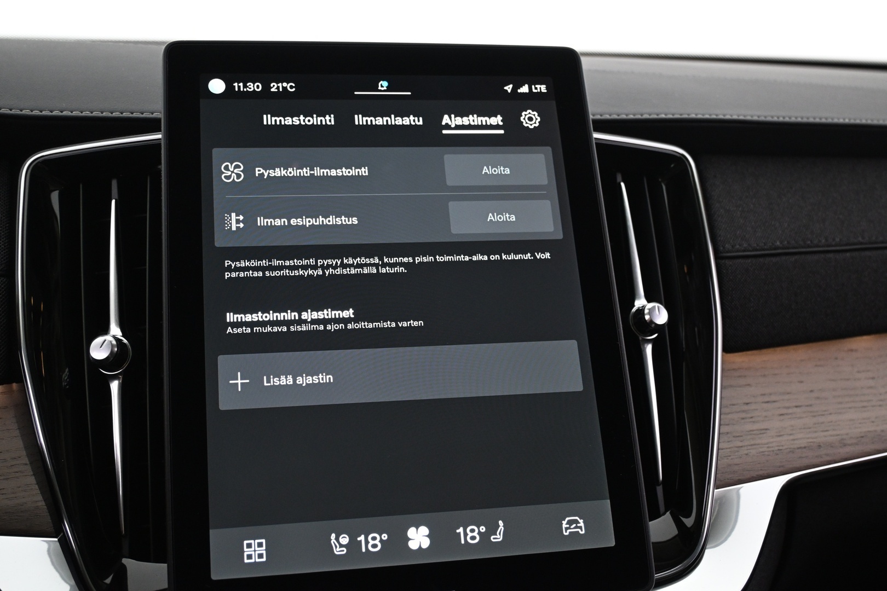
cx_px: 444
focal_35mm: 40
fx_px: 979
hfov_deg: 48.7
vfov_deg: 33.6
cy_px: 296
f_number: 4.5
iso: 1600
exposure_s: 1/30
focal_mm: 26.5
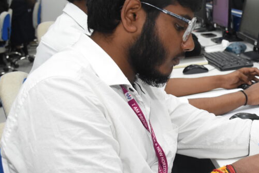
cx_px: 249
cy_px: 107
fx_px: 511
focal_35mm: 71
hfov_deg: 27.1
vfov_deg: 19.2
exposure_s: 1/125
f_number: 5
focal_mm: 23
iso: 1600
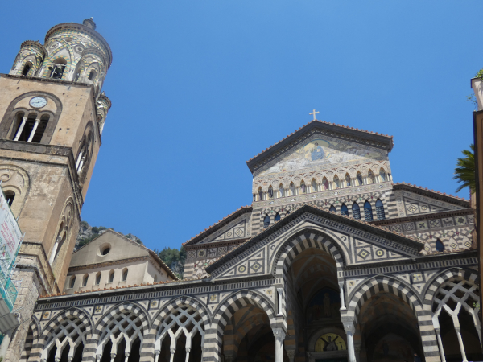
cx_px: 242
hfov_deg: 51.4
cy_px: 181
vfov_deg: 39.7
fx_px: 502
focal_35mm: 36
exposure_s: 1/800
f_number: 3.5
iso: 80
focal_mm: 6.5
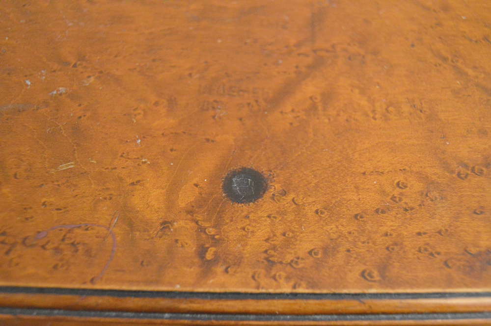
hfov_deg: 55.1
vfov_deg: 38.3
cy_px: 163
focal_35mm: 34
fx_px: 470
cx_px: 246
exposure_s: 1/50
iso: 3200
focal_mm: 23
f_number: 3.8
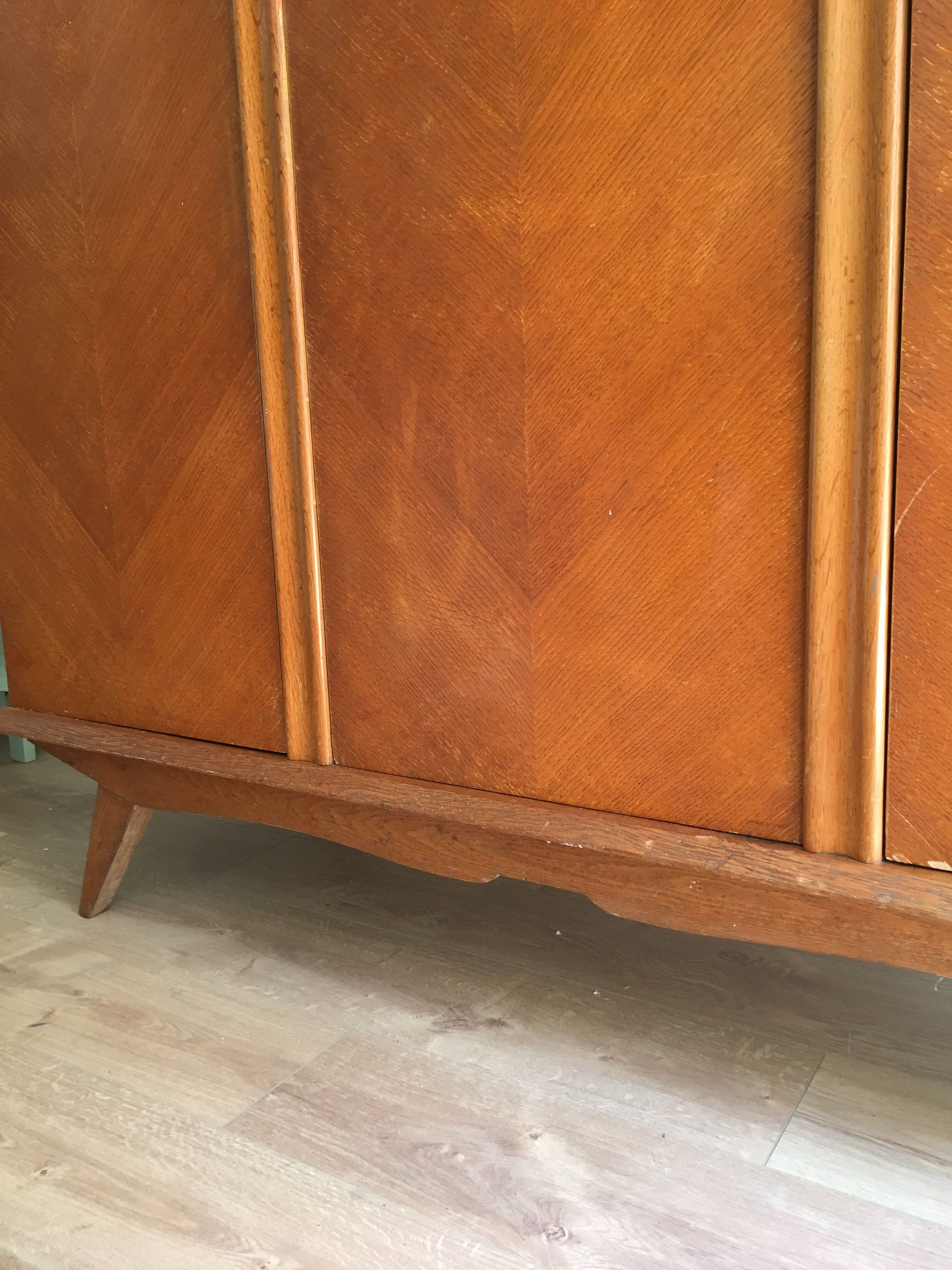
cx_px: 476
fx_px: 1063
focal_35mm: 29
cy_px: 635
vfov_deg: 61.7
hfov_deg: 48.2
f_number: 2.2
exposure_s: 1/33
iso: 125
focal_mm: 4.15
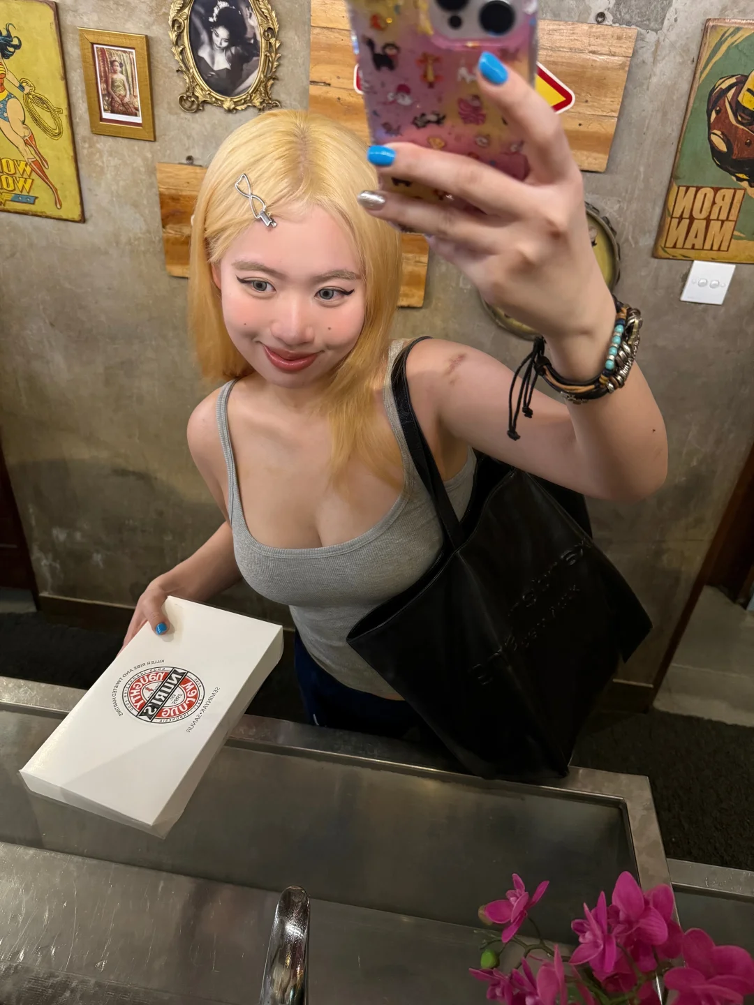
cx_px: 377
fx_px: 697
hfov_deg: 56.8
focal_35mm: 24
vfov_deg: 71.6
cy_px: 502
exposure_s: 1/50
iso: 400
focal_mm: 6.76
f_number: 1.78
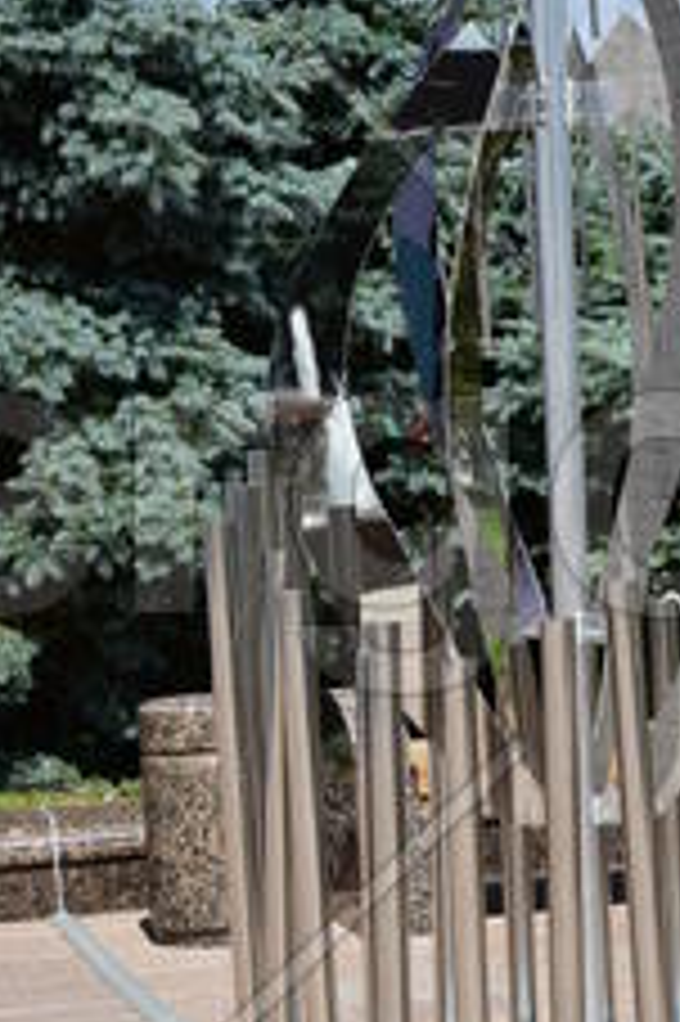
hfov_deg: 11.7
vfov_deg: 17.8
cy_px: 504
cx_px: 759
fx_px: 3263
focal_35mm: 115
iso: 100
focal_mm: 30
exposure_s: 1/250
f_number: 9
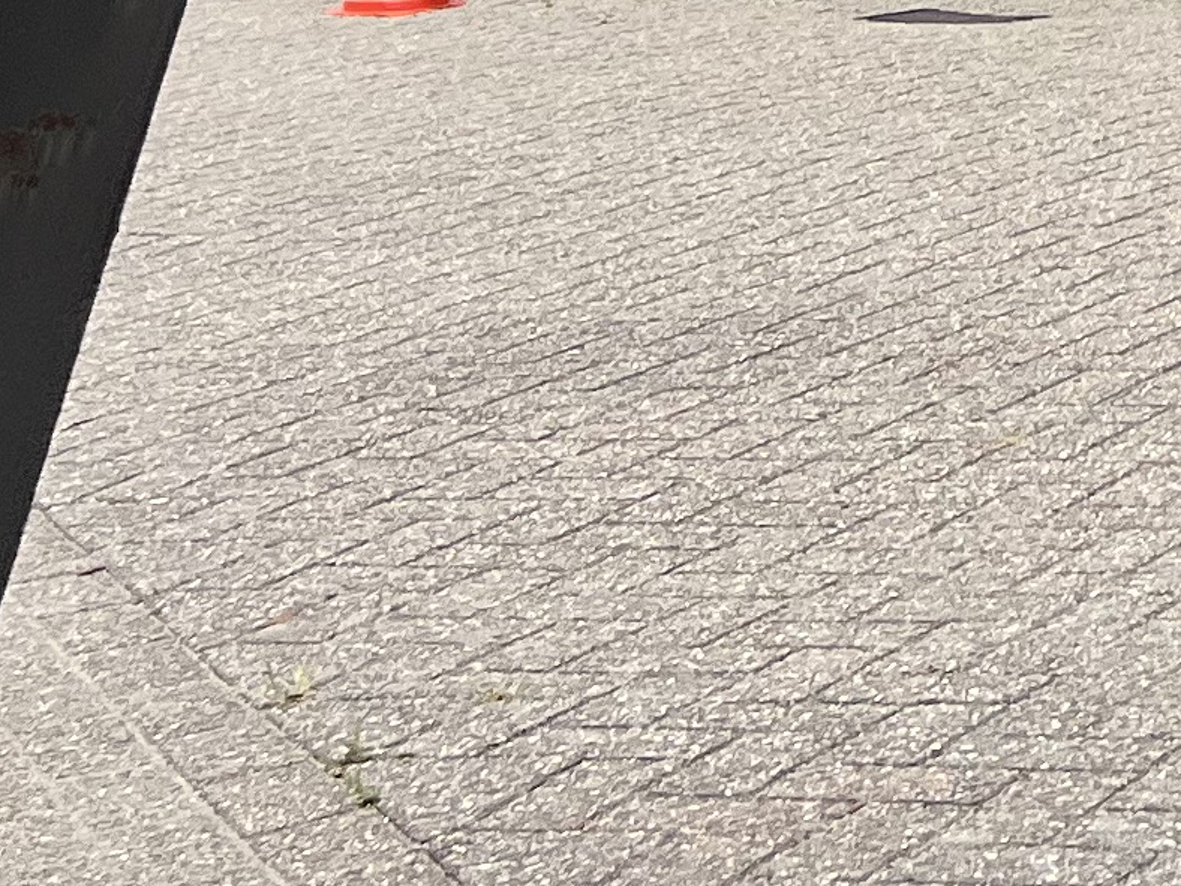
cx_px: 1658
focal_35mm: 133
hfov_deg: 14.1
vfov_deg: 9.7
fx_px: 4538
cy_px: -1303
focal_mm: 5.7
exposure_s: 1/4630
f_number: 1.5
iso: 50
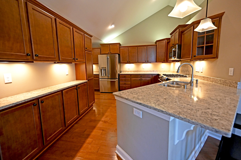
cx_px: 120
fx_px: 100
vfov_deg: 77.2
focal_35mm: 15
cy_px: 78
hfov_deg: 100.4
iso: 2200
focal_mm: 14
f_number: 4
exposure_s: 1/125
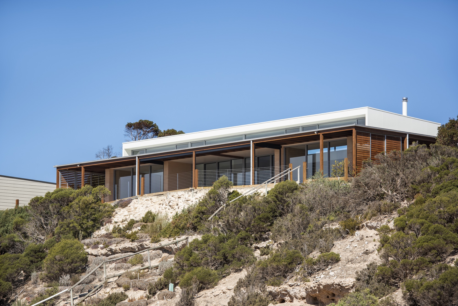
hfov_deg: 12.8
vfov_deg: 8.6
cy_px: 153
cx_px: 229
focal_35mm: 160
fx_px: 2036
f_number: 9
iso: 125
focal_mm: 160
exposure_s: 1/500
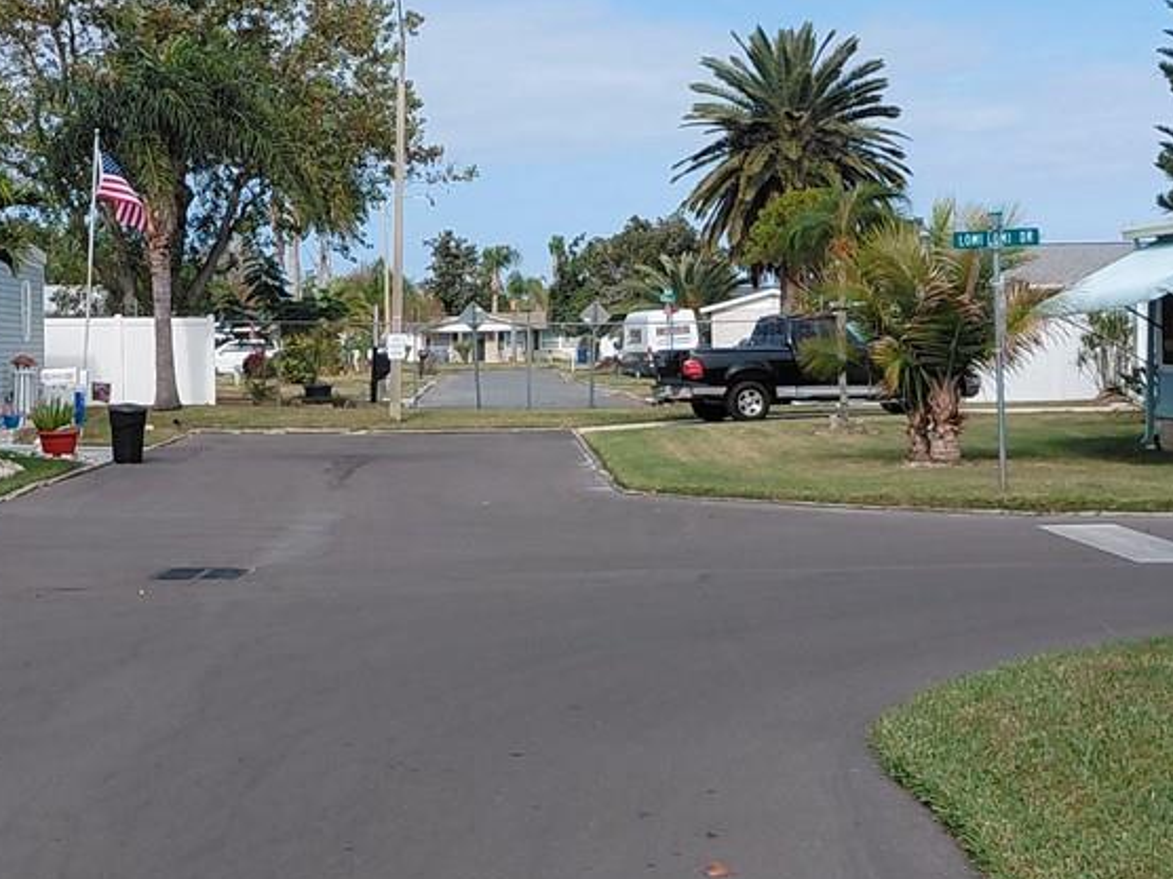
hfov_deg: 26.8
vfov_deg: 20.4
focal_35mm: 72
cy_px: 384
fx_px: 2440
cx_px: 373
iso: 50
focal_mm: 4.69
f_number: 1.8
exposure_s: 1/2325
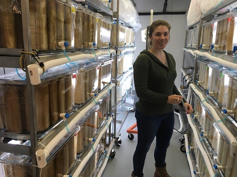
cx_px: 118
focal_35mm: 29
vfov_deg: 48.2
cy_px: 88
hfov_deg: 61.7
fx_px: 199
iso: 25
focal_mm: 4.15
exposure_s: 1/30
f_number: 2.2
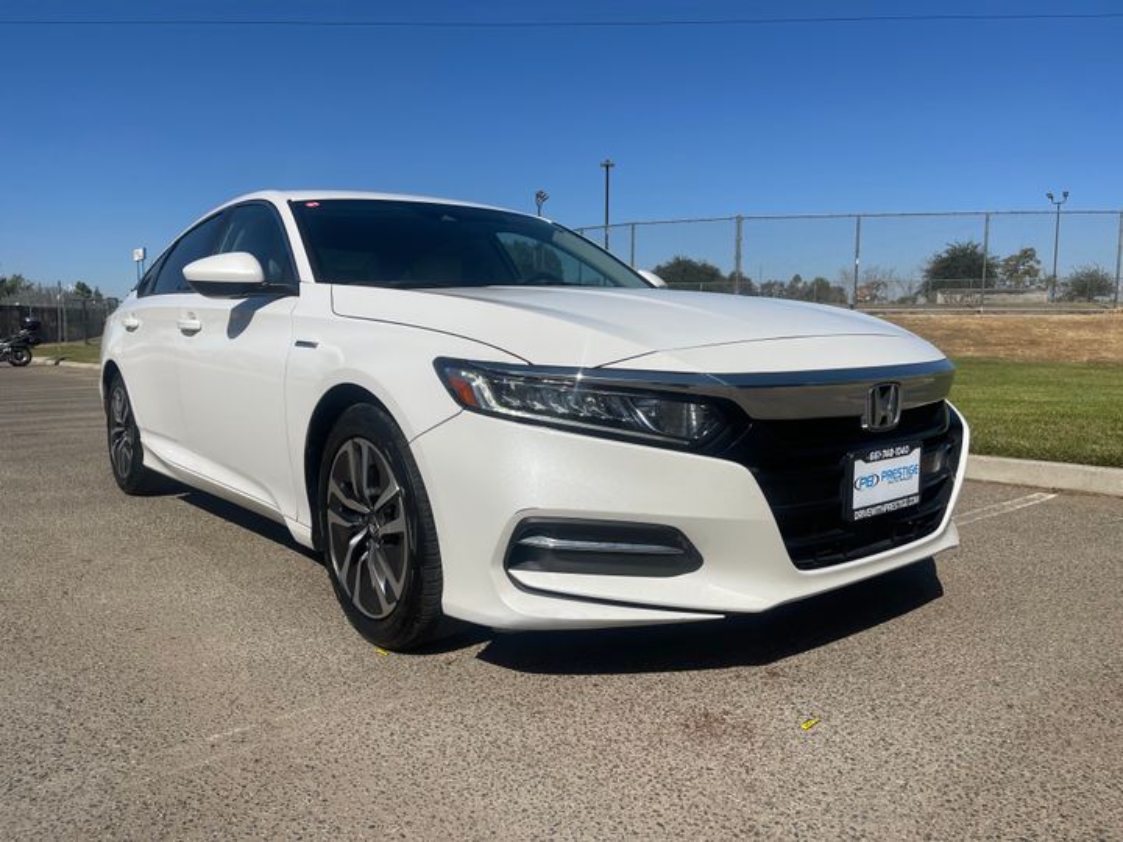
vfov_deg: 54.9
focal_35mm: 25
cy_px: 421
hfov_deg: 69.4
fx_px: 811
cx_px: 562
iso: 32
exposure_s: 1/9174
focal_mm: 5.1
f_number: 1.6
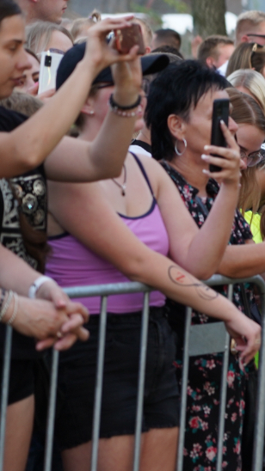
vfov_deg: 8.3
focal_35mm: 261
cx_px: 547
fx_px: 3262
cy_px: 251
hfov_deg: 4.6
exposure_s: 1/100
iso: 500
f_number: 4
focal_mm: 105
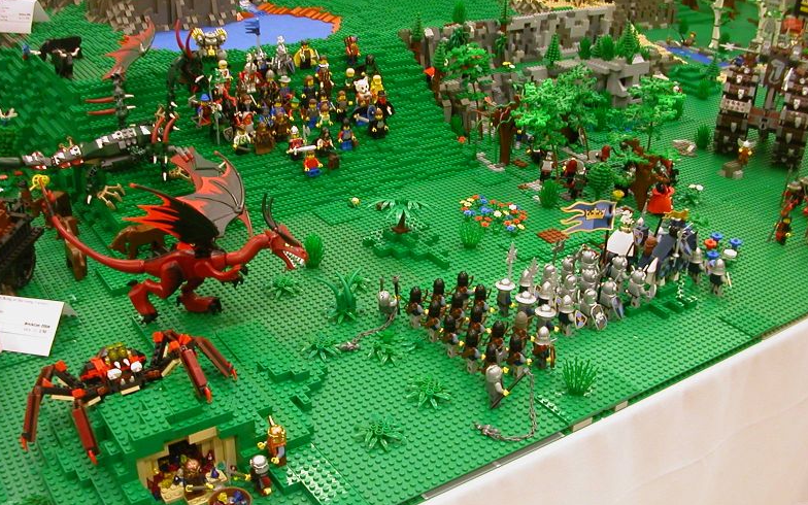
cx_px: 402
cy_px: 272
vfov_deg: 32.0
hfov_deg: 49.3
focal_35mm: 40
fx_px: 881
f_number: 2.7
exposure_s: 1/11.7
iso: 100
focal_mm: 5.6
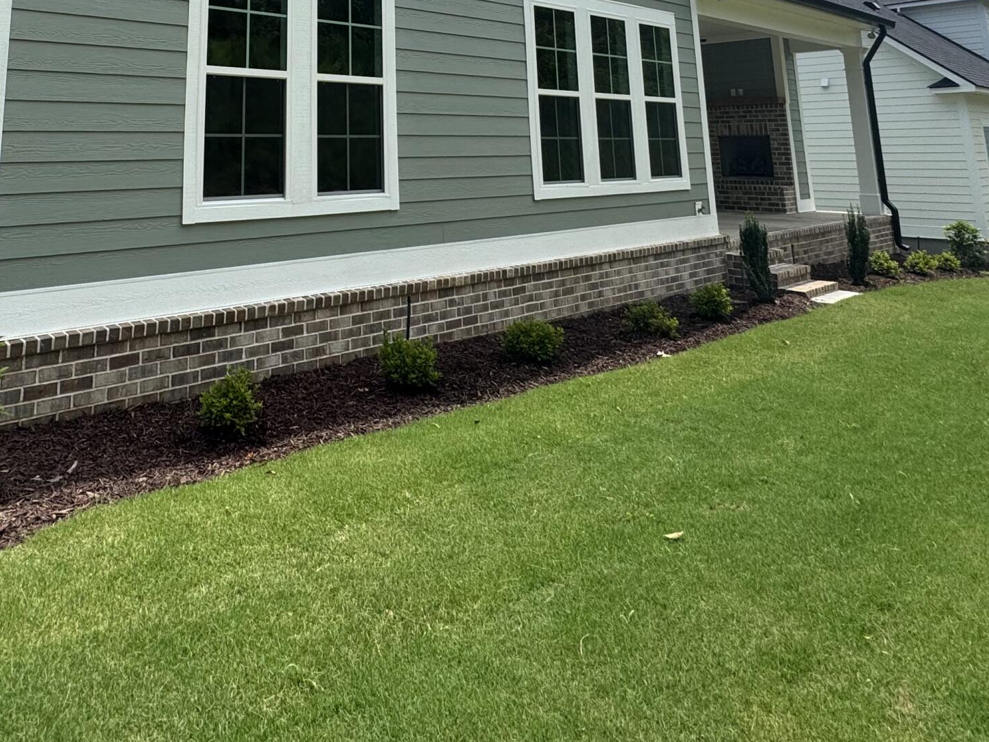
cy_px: -20
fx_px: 829
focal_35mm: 29
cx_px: 342
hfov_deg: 60.4
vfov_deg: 41.2
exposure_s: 1/1277
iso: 40
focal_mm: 2.22
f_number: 2.2
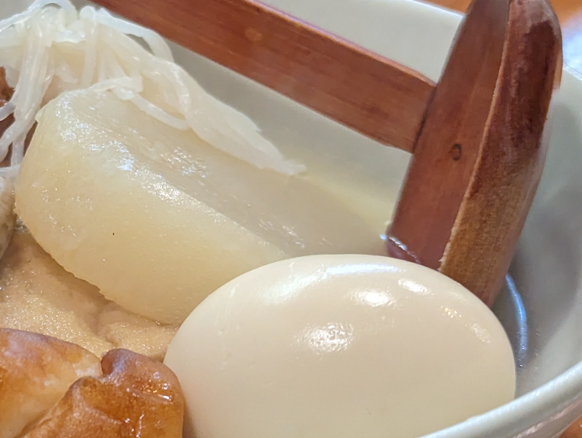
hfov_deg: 17.0
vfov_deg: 13.0
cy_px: 225
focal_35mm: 114
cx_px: 74
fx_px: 1919
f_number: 1.85
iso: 368
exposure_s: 1/99.9
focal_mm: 6.81
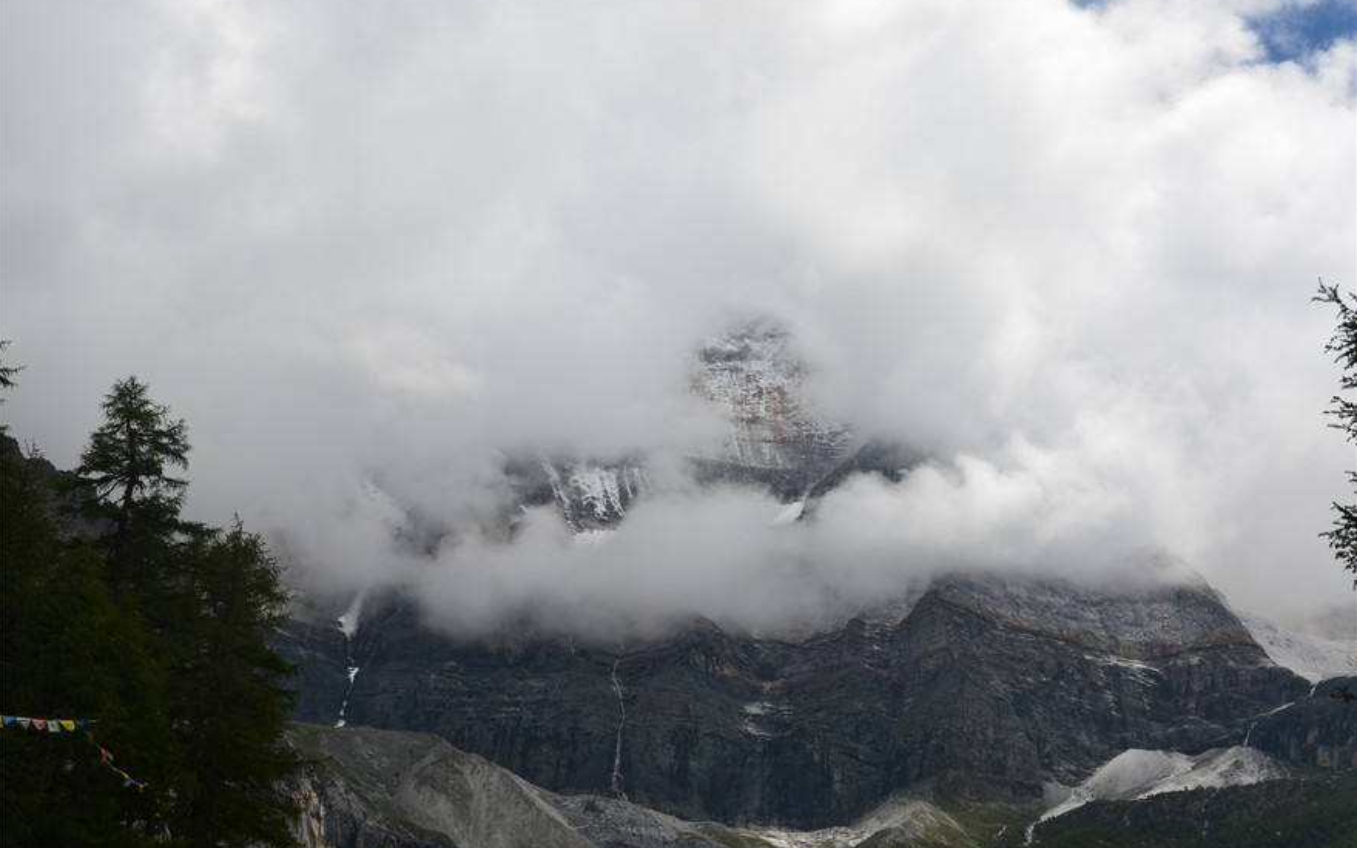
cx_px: 678
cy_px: 428
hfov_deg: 41.1
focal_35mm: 49
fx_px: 1812
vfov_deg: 26.3
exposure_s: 1/500
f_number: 11
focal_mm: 32
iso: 200
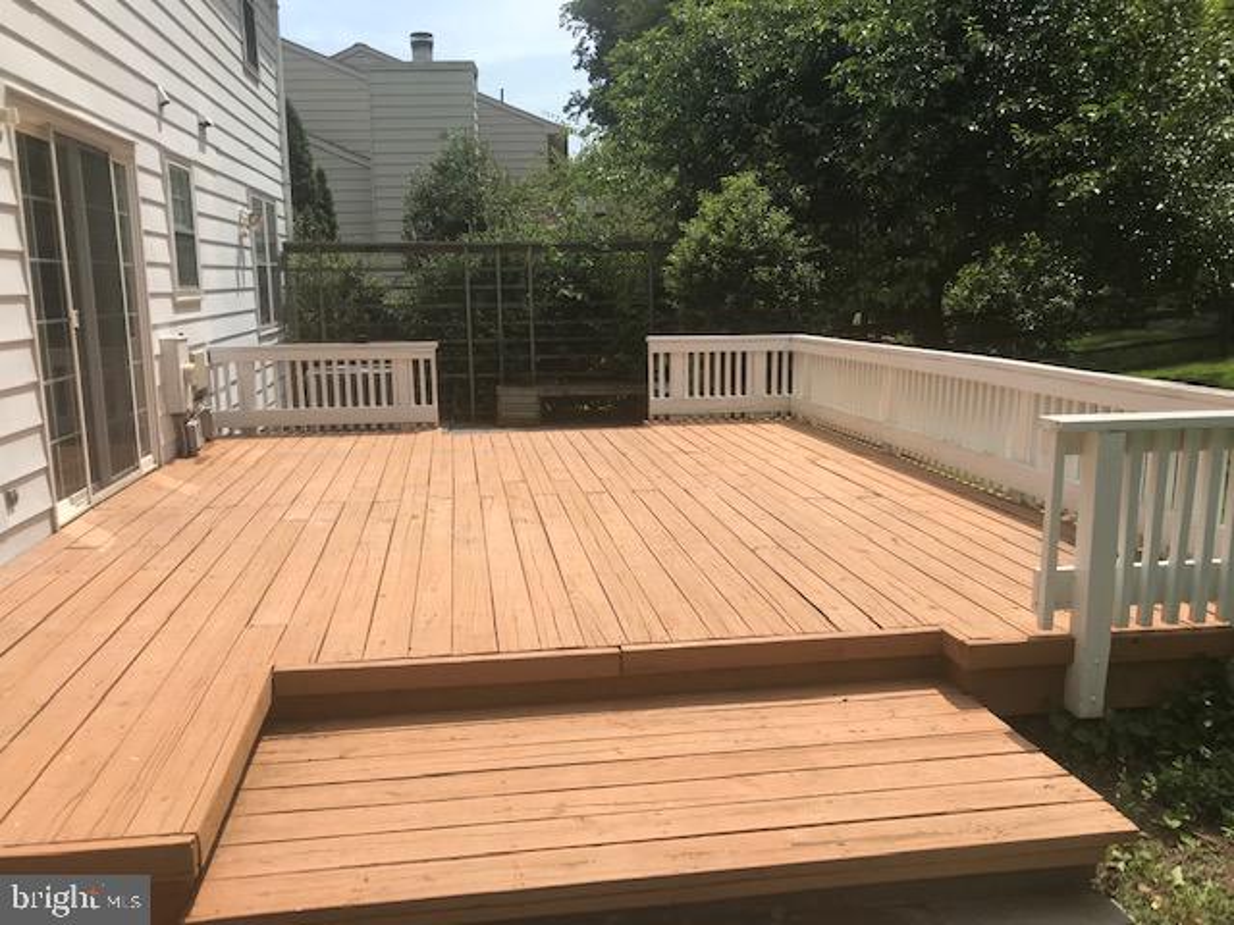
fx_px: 998
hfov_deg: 63.4
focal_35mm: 28
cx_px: 617
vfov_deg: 49.7
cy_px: 462
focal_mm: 3.99
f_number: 1.8
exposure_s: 1/2037
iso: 20
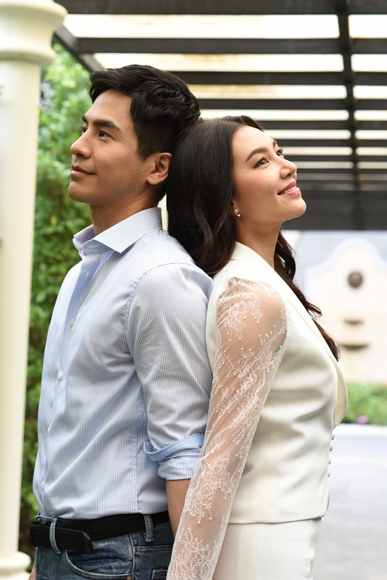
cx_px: 194
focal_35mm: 85
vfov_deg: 23.9
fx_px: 1369
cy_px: 290
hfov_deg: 16.1
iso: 400
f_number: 5
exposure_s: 1/160
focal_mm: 85
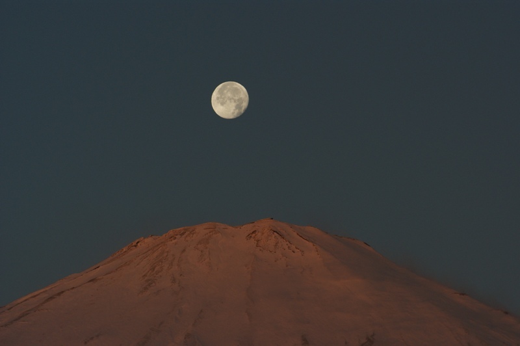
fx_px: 3897
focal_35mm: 270
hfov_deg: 7.6
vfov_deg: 5.1
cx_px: 260
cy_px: 173
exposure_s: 1/320
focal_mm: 180
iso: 200
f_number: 8
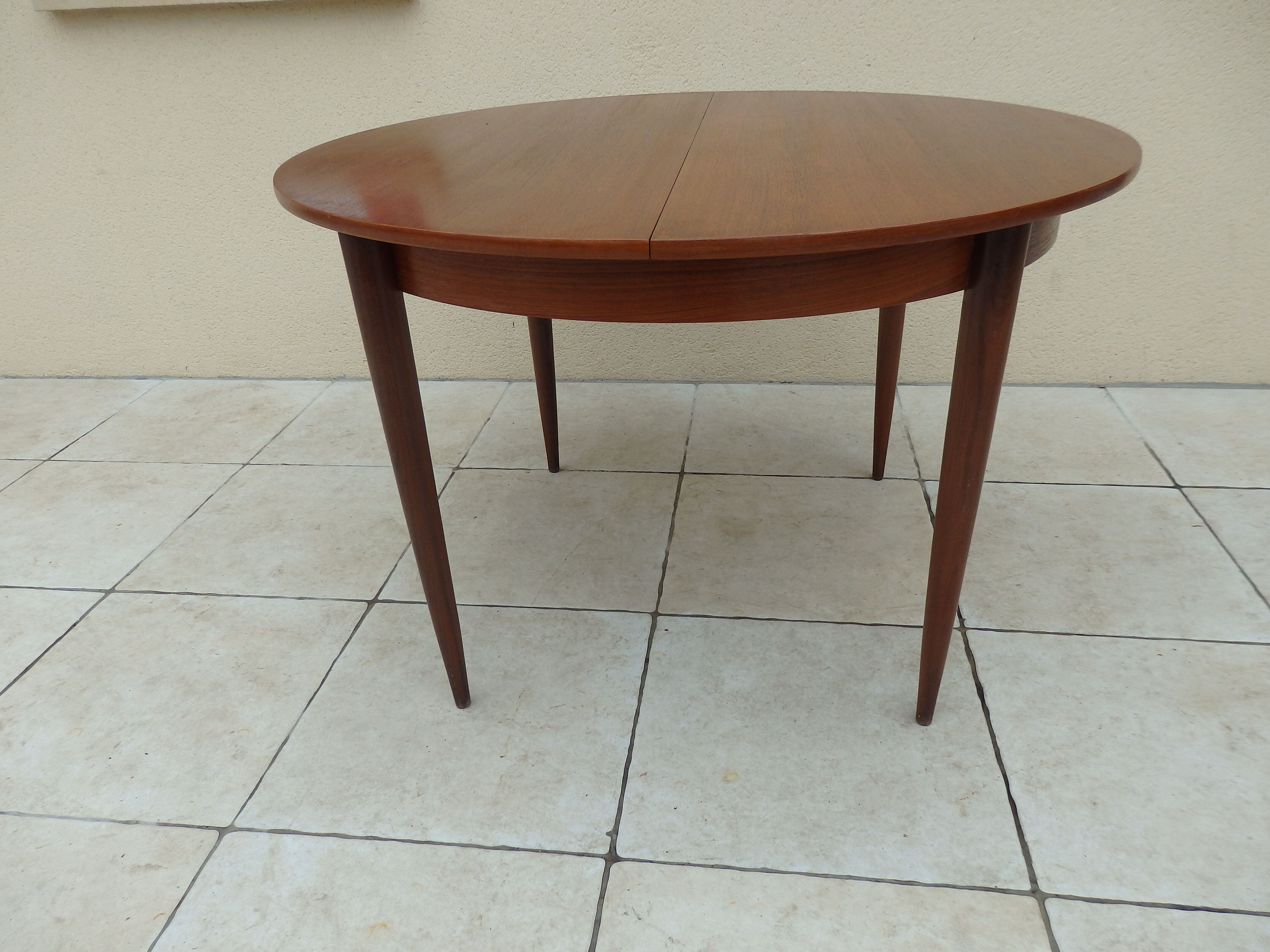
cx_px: 635
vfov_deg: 54.9
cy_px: 476
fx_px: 917
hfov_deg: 69.4
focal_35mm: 25
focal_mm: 4.5
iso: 125
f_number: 3
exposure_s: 1/250
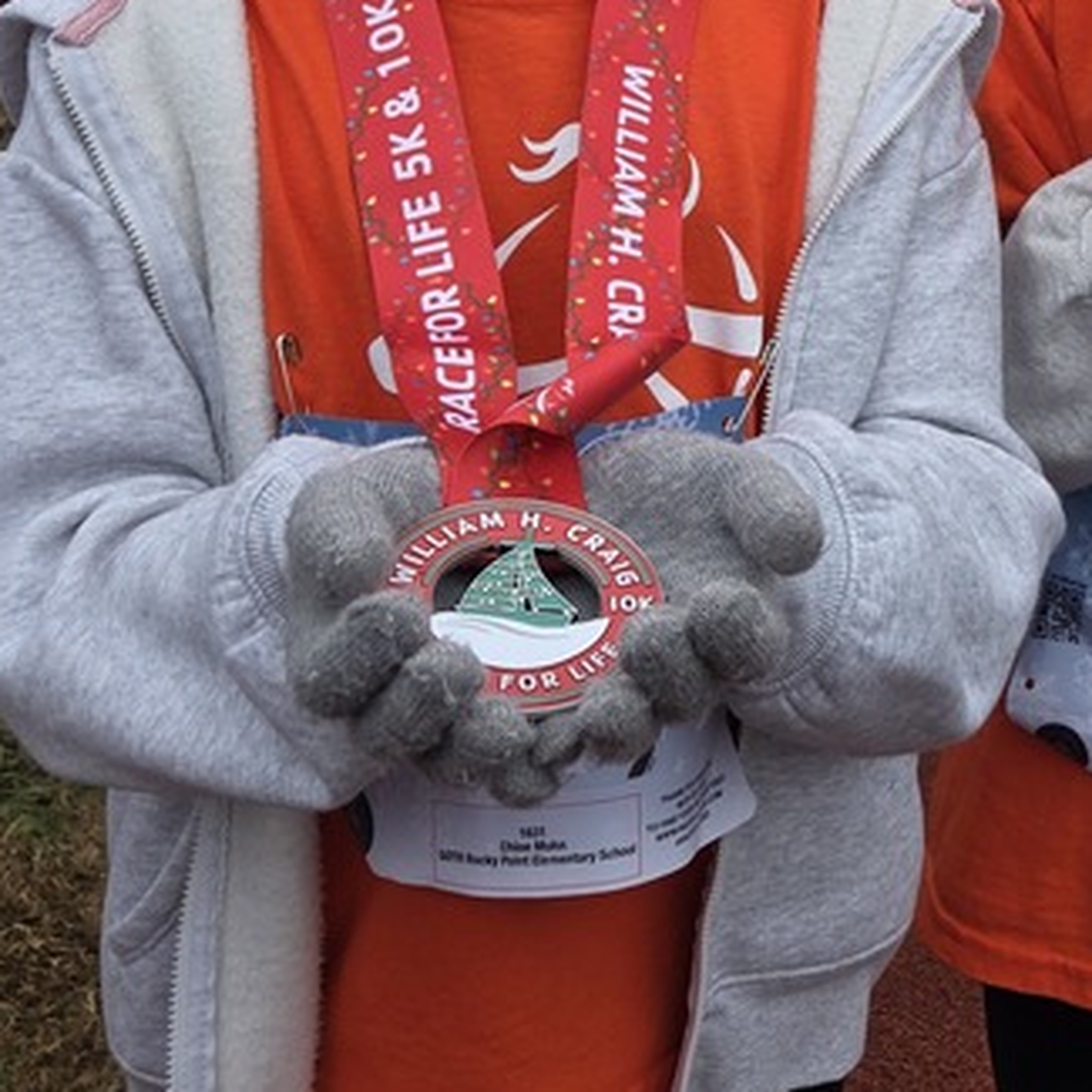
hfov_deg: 25.5
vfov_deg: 25.7
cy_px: 30
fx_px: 2284
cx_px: 1099
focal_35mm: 64
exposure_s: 1/1027
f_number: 1.8
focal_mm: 5.4
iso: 80
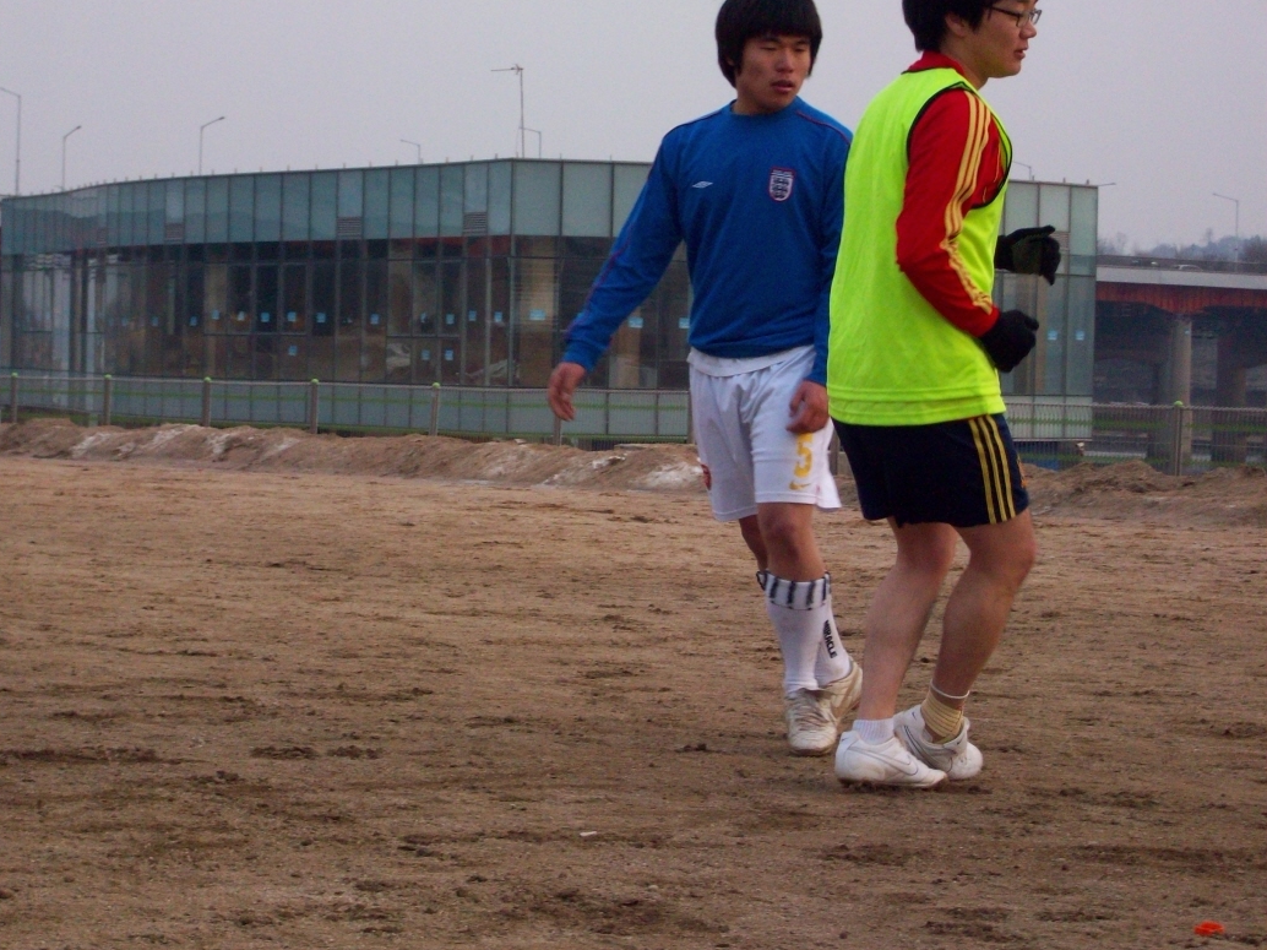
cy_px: 482
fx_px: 3842
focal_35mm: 105
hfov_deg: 18.7
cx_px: 616
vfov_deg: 14.1
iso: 200
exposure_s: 1/134
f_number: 5.1
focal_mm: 17.1
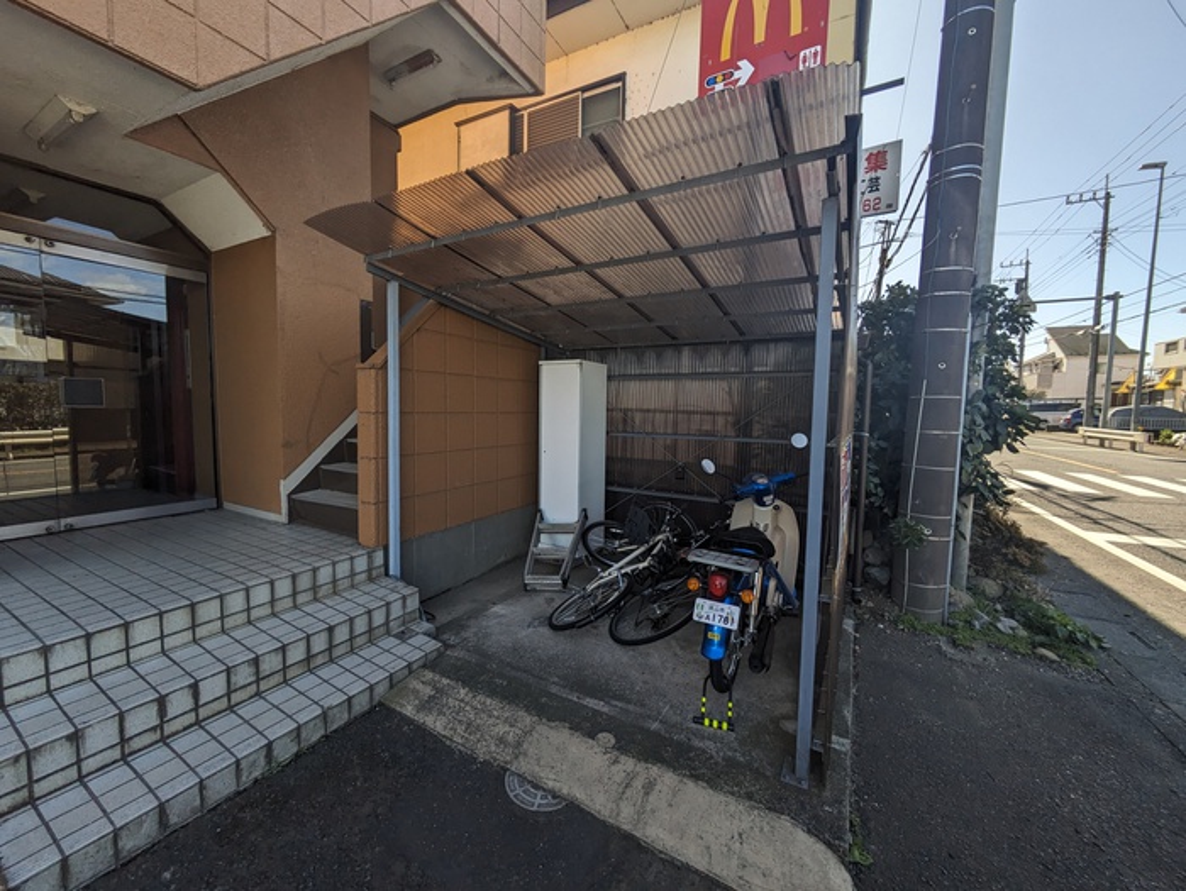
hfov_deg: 102.0
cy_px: 446
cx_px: 593
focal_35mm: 14
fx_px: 480
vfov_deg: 85.7
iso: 46
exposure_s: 1/891
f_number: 2.2
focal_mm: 1.83
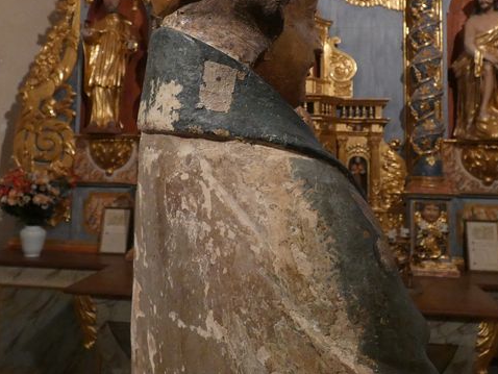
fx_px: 561
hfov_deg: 47.8
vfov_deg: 36.2
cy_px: 107
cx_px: 233
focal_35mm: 39
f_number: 2.8
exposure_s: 1/60
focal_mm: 3.6
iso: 500
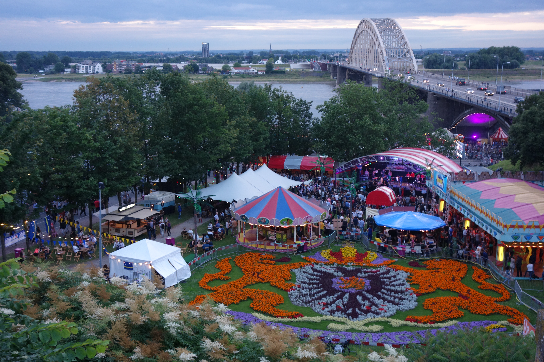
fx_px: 650
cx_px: 272
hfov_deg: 45.4
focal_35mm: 43
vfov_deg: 31.2
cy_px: 181
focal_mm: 16.01
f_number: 3.2
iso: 400
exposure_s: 1/50
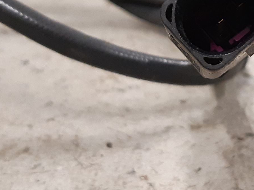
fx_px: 433
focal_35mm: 59
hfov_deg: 30.9
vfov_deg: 24.3
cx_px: 240
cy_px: 30
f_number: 1.7
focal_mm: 3.93
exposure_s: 1/50
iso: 200
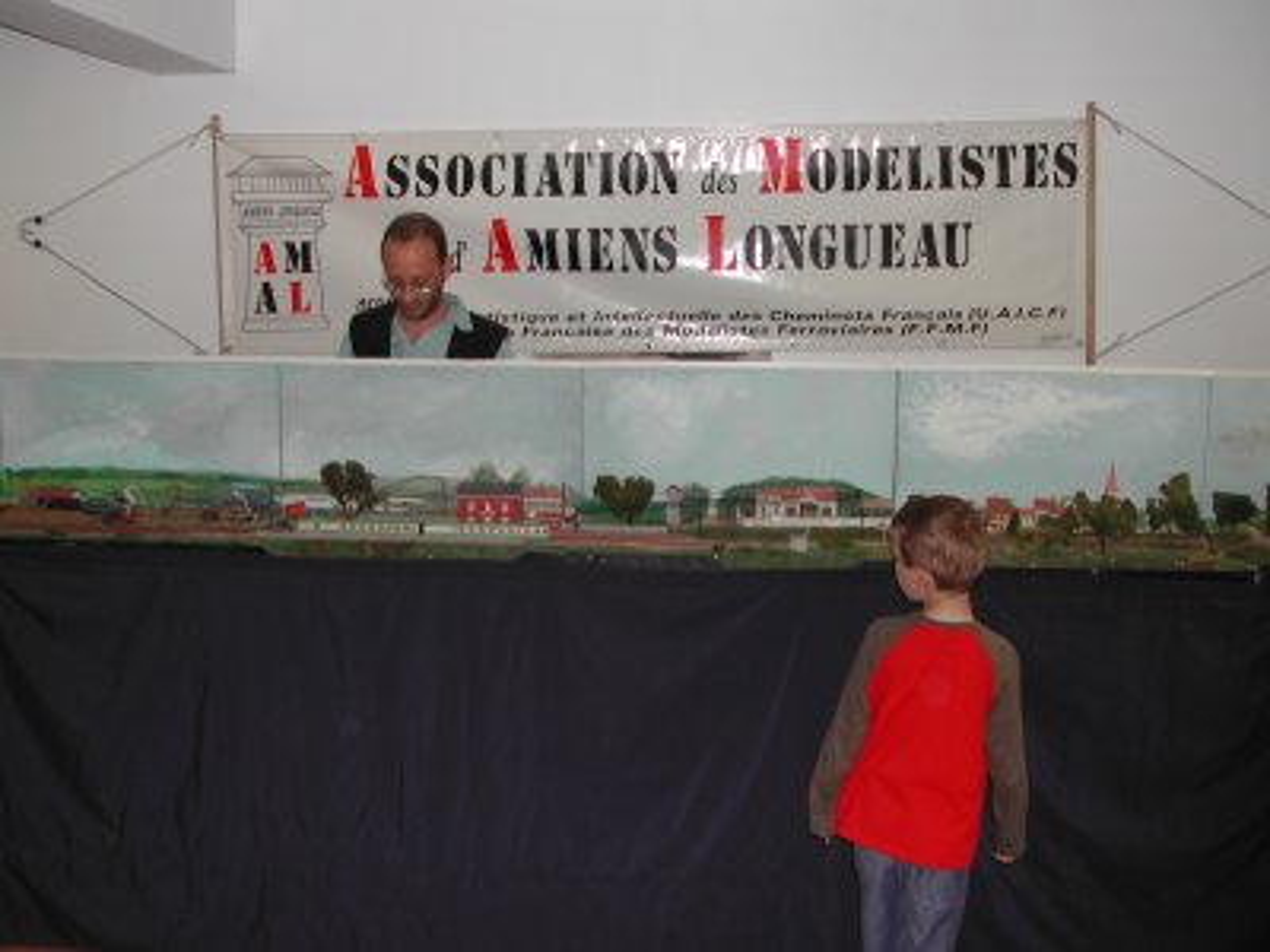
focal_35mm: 38
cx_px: 635
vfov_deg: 37.7
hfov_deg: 49.0
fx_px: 1394
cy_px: 476
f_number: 2.8
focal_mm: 8
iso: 100
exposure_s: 1/60
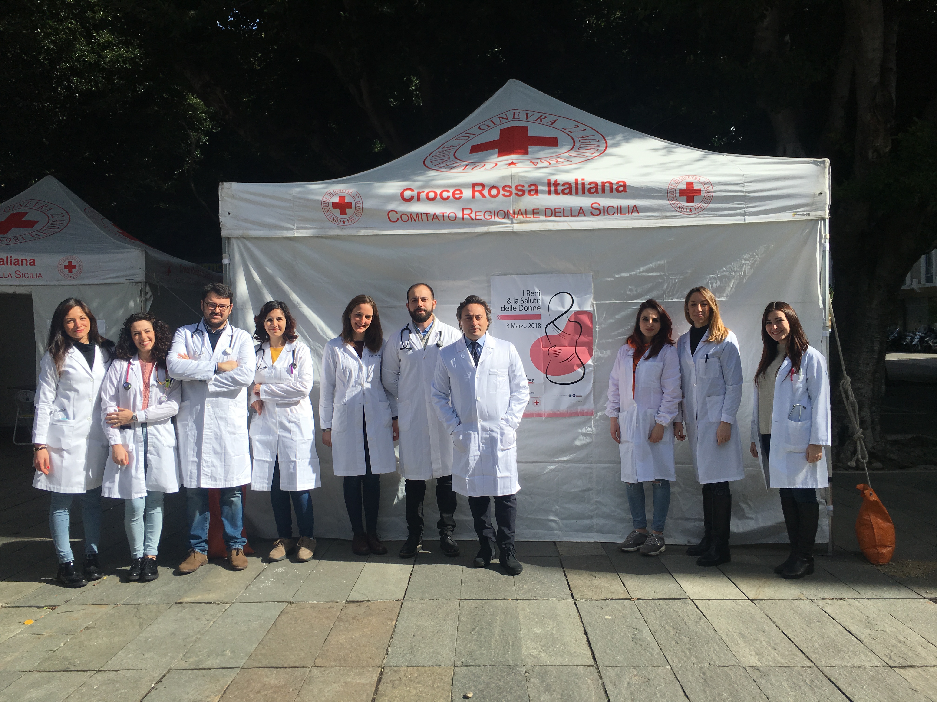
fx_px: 785
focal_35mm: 29
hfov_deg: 61.7
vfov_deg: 48.2
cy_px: 351
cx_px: 468
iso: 25
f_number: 2.2
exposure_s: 1/1789
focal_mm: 4.15
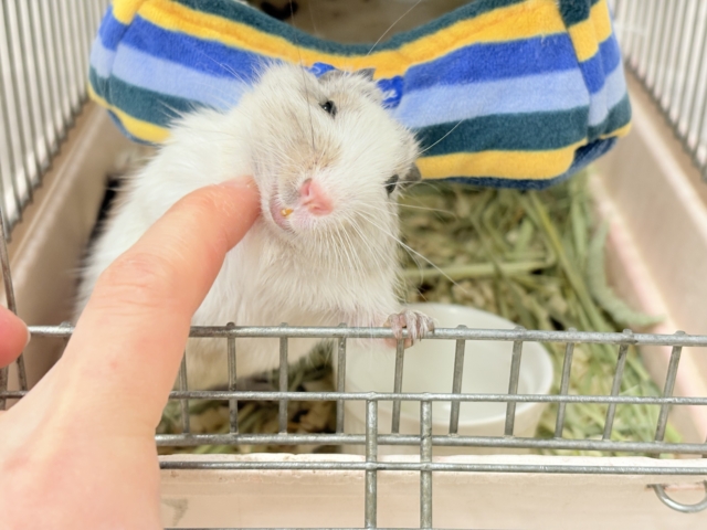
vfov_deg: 28.0
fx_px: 1062
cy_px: 265
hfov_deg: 36.8
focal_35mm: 52
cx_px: 354
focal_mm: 5.96
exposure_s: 1/50
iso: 100
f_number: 1.6
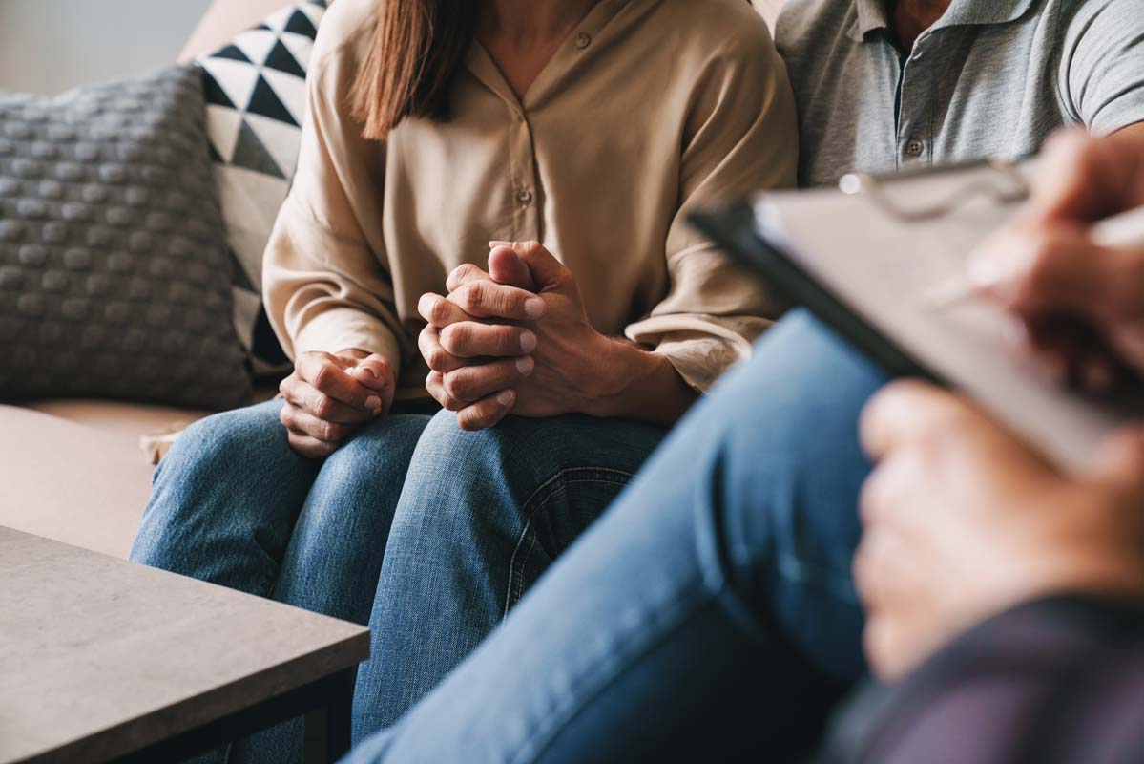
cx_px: 572
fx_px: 2098
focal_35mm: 66
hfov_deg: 30.5
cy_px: 382
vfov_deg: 20.6
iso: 800
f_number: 4.5
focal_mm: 66
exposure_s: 1/160
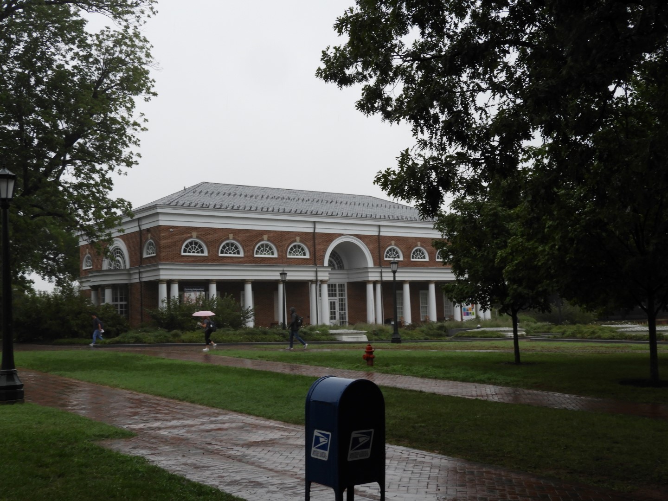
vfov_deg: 32.2
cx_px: 334
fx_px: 868
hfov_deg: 42.1
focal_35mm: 45
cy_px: 250
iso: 100
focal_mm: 8.1
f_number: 4
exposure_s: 1/200
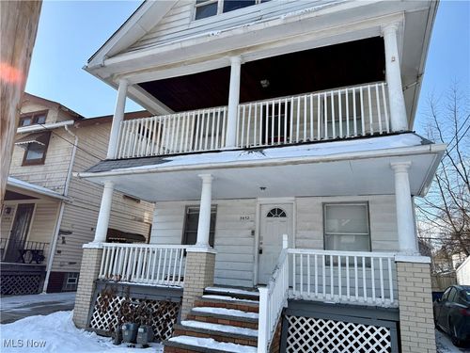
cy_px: 176
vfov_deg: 56.8
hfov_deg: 71.6
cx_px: 235
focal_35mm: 24
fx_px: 326
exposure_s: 1/5714
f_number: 1.78
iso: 100
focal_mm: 6.76
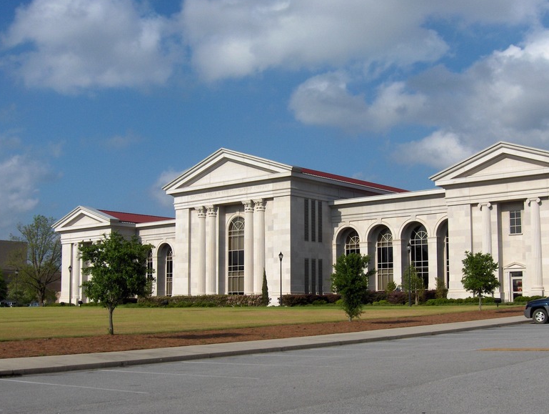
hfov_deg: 41.1
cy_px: 228
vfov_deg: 31.6
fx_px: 731
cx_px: 320
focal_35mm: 46
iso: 100
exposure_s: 1/1250
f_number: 4.8
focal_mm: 8
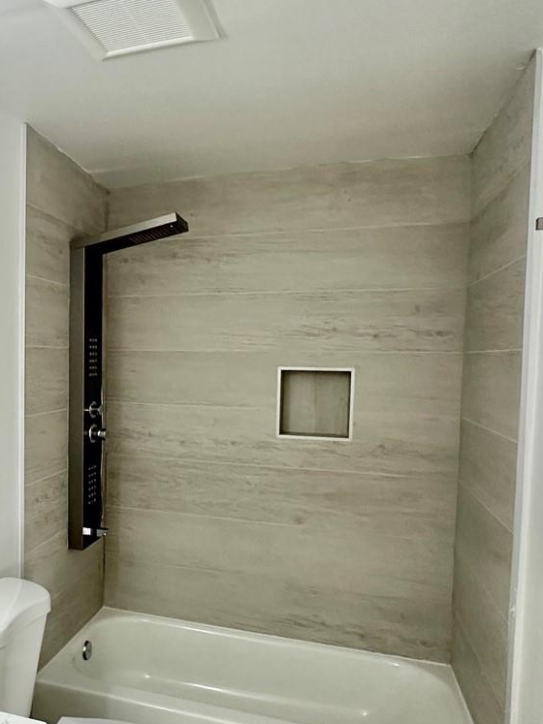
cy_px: 396
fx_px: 628
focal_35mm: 30
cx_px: 90
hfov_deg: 44.0
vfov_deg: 59.9
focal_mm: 2.22
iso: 250
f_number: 2.2
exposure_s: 1/120
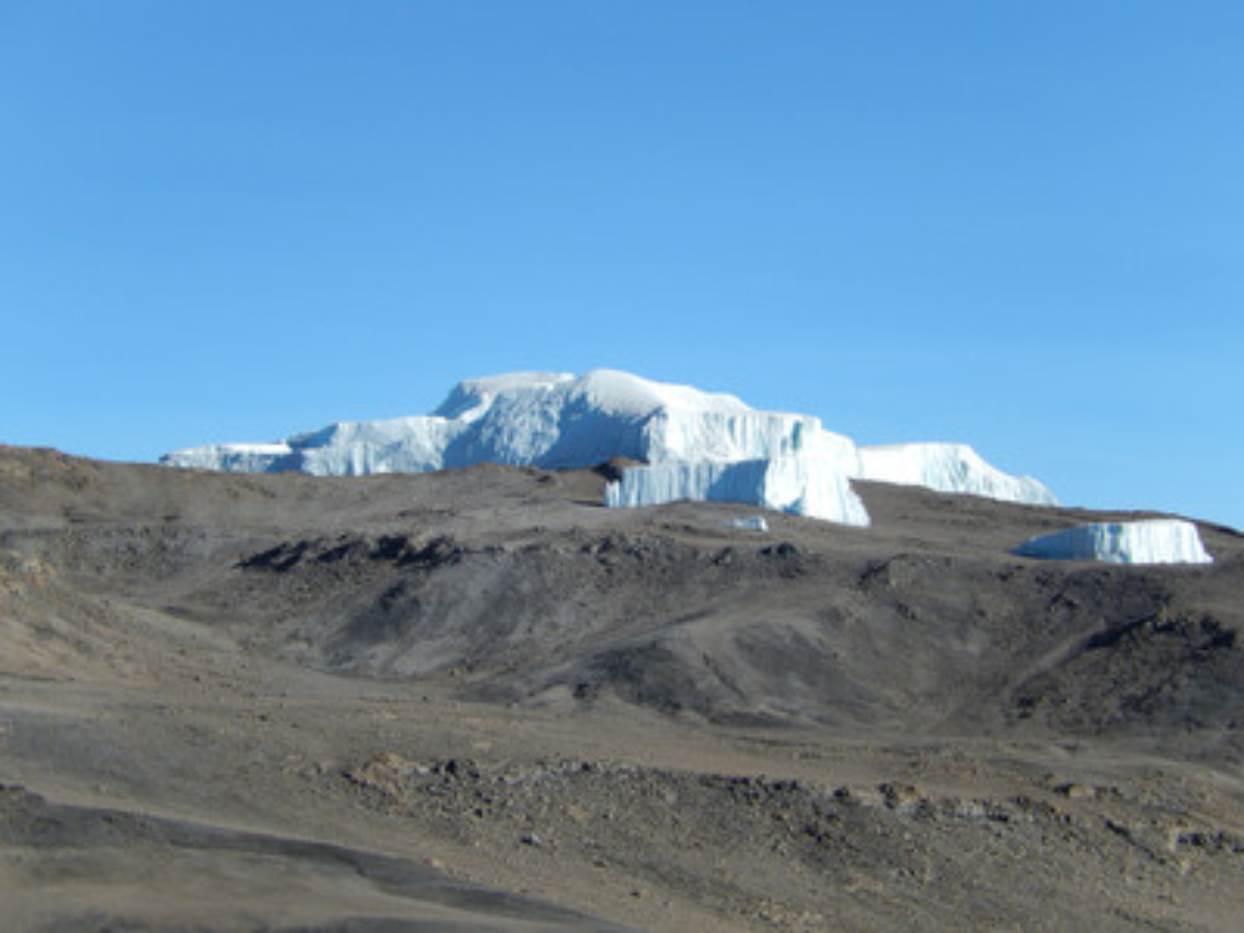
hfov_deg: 14.7
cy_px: 466
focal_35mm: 134
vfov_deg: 11.1
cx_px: 622
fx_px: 4816
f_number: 5.6
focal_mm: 24.1
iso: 125
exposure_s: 1/640
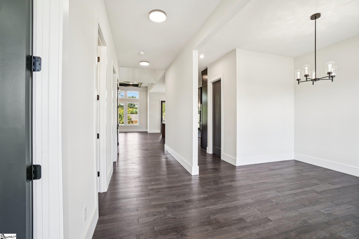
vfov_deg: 77.3
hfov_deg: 100.4
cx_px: 180
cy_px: 120
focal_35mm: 15
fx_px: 150
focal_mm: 10
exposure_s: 1/30
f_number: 8
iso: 320
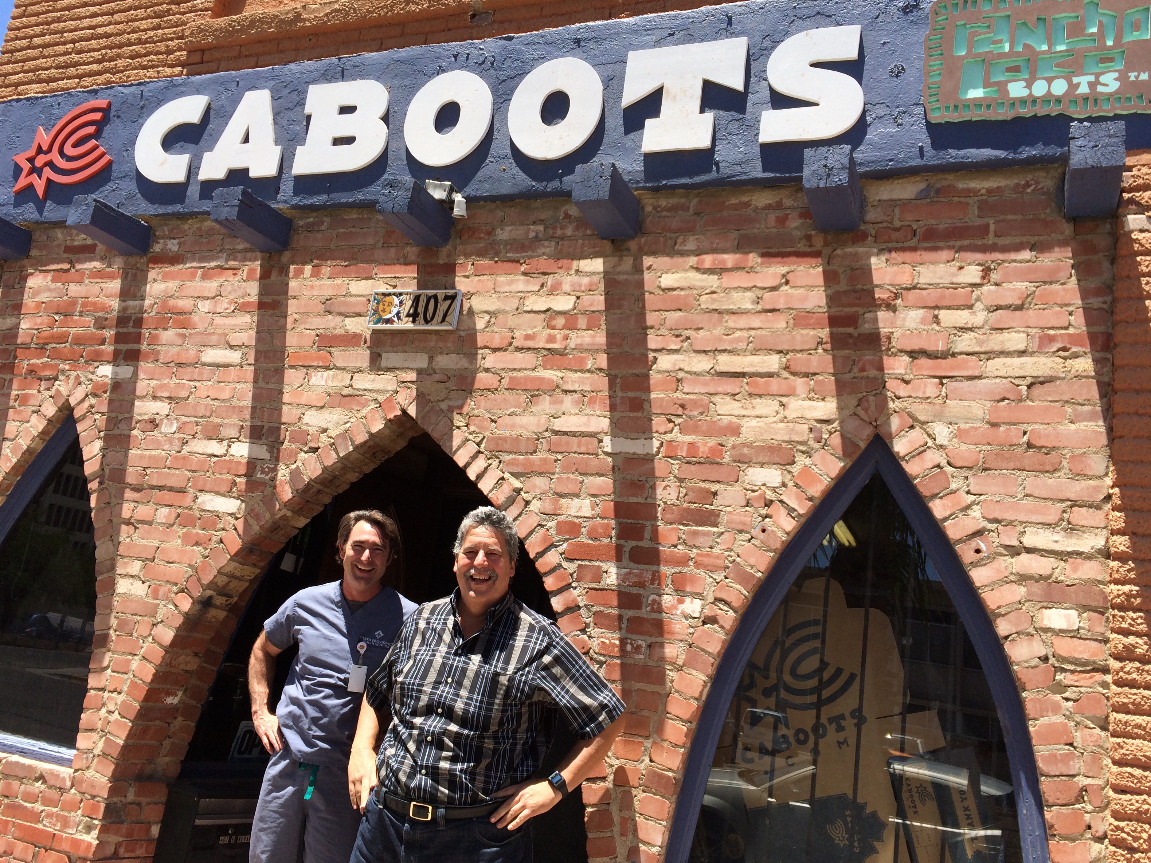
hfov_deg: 58.4
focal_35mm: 31
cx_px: 573
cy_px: 440
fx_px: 1031
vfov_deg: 45.4
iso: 32
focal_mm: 4.12
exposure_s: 1/1368
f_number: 2.2
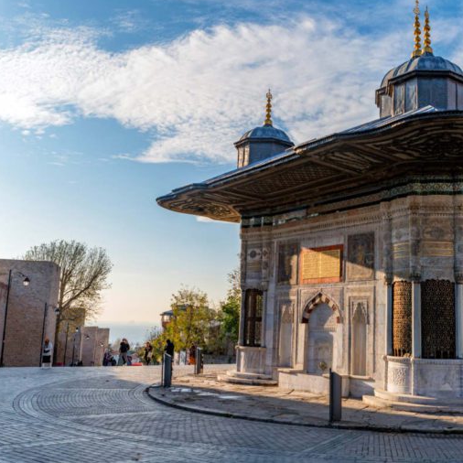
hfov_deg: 40.7
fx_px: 605
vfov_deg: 41.9
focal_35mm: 40
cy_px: 230
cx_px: 347
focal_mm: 31
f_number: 5
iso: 400
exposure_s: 1/2000
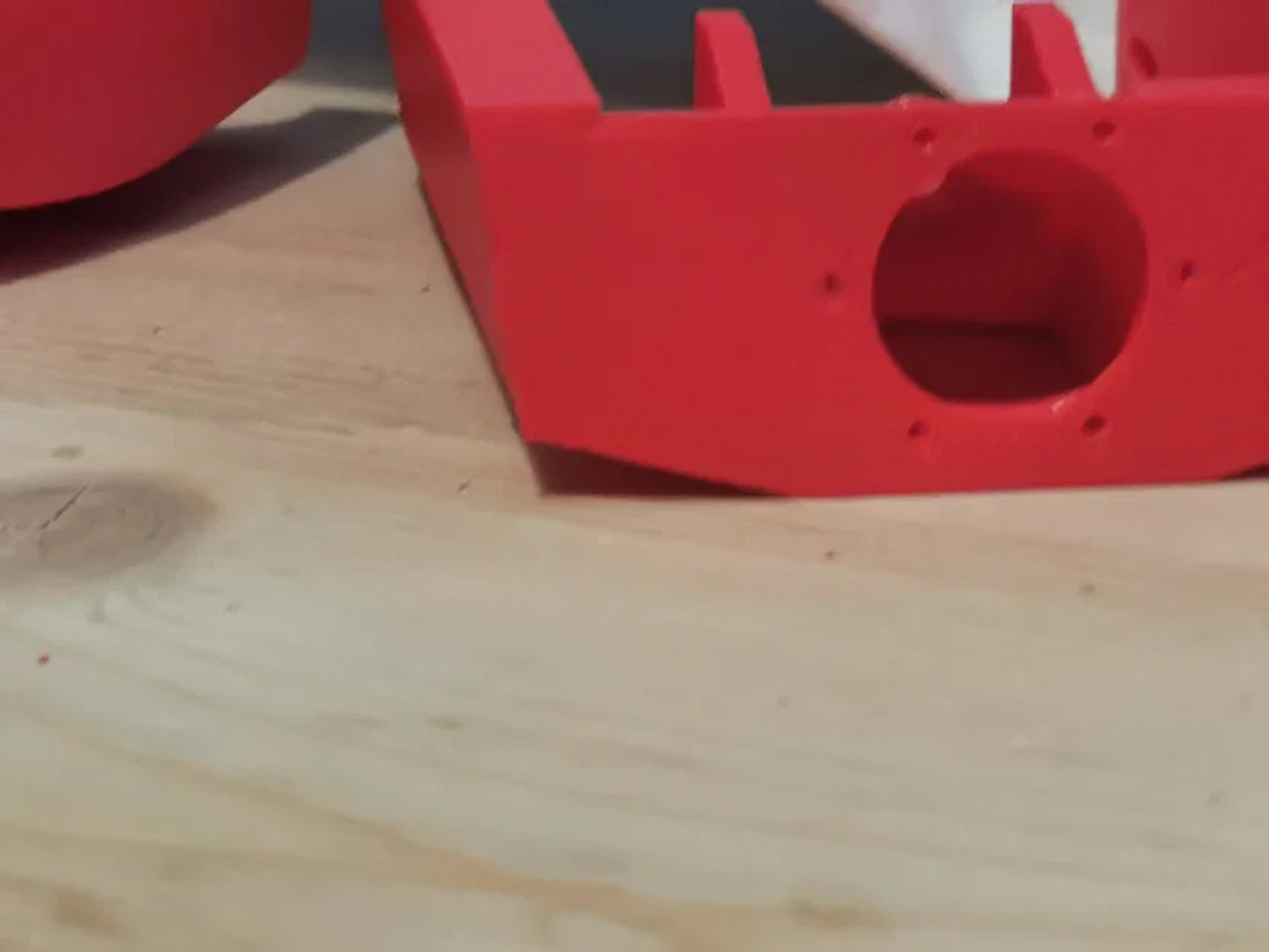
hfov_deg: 14.6
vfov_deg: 11.0
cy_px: 476
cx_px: 634
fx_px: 4950
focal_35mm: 135
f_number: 1.6
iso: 125
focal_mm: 5.56
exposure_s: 1/100
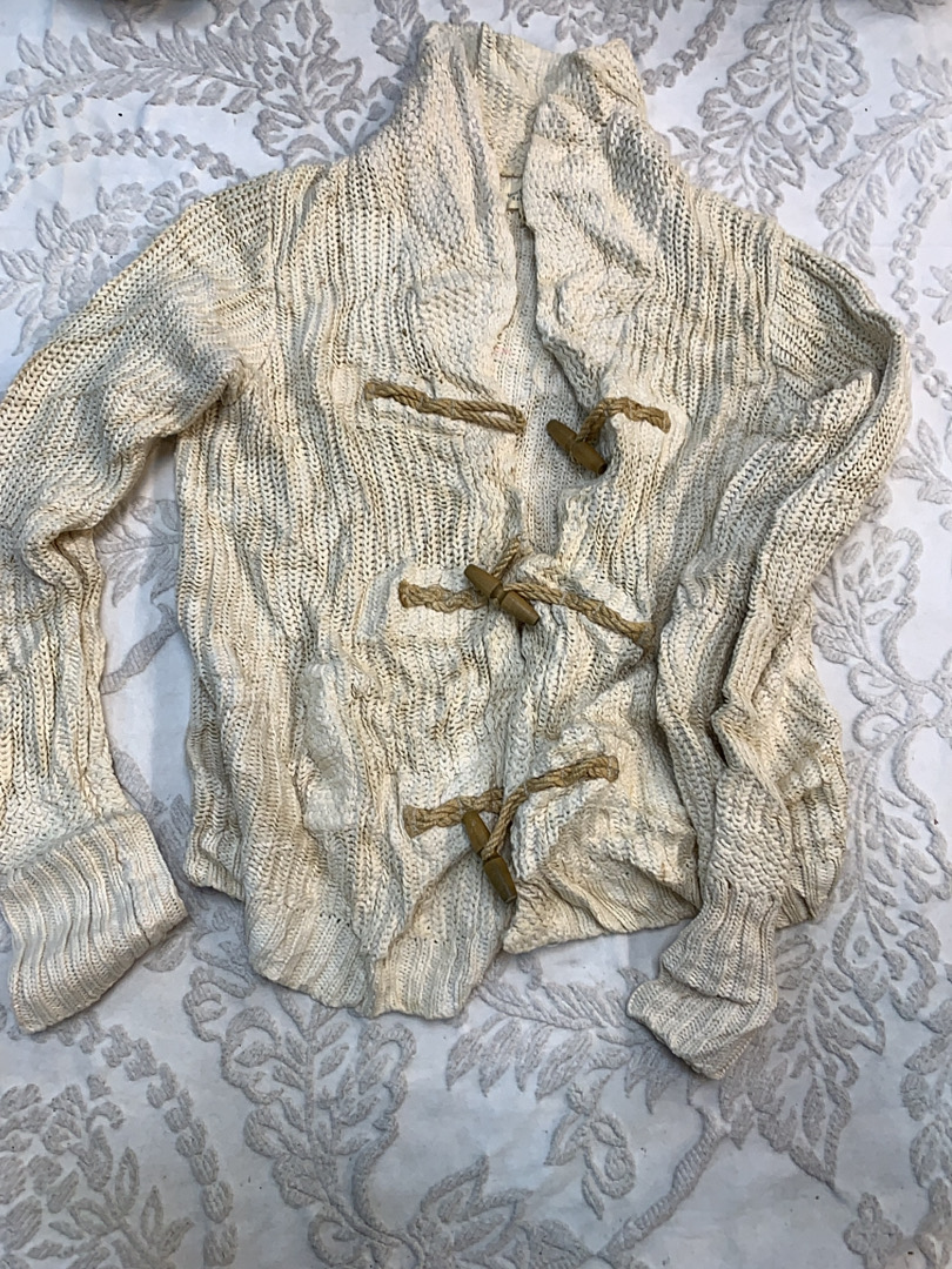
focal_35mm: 26
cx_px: 476
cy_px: 634
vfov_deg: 67.3
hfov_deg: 53.1
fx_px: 953
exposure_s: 1/100
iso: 25
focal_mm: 4.25
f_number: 1.8
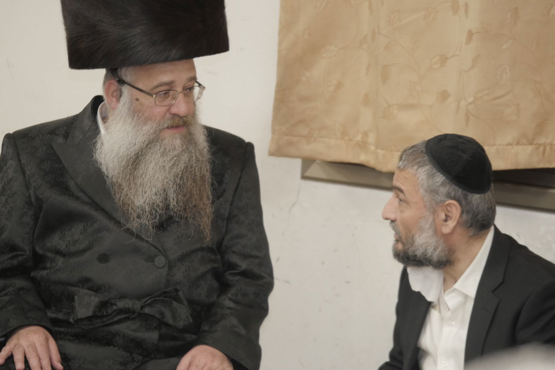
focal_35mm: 224
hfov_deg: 9.2
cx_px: 279
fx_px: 3452
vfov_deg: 6.1
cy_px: 194
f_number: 2.8
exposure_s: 1/160
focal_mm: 100
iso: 1000
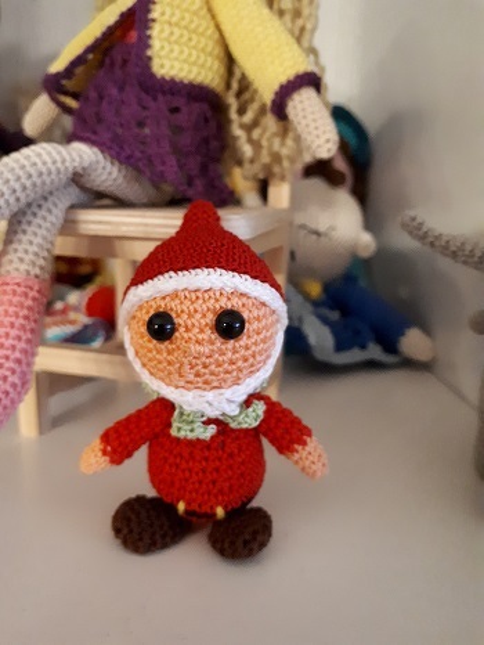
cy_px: 322
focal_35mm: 27
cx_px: 242
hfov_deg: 51.4
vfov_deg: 65.3
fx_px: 503
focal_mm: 3.6
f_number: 1.9
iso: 800
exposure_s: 1/17
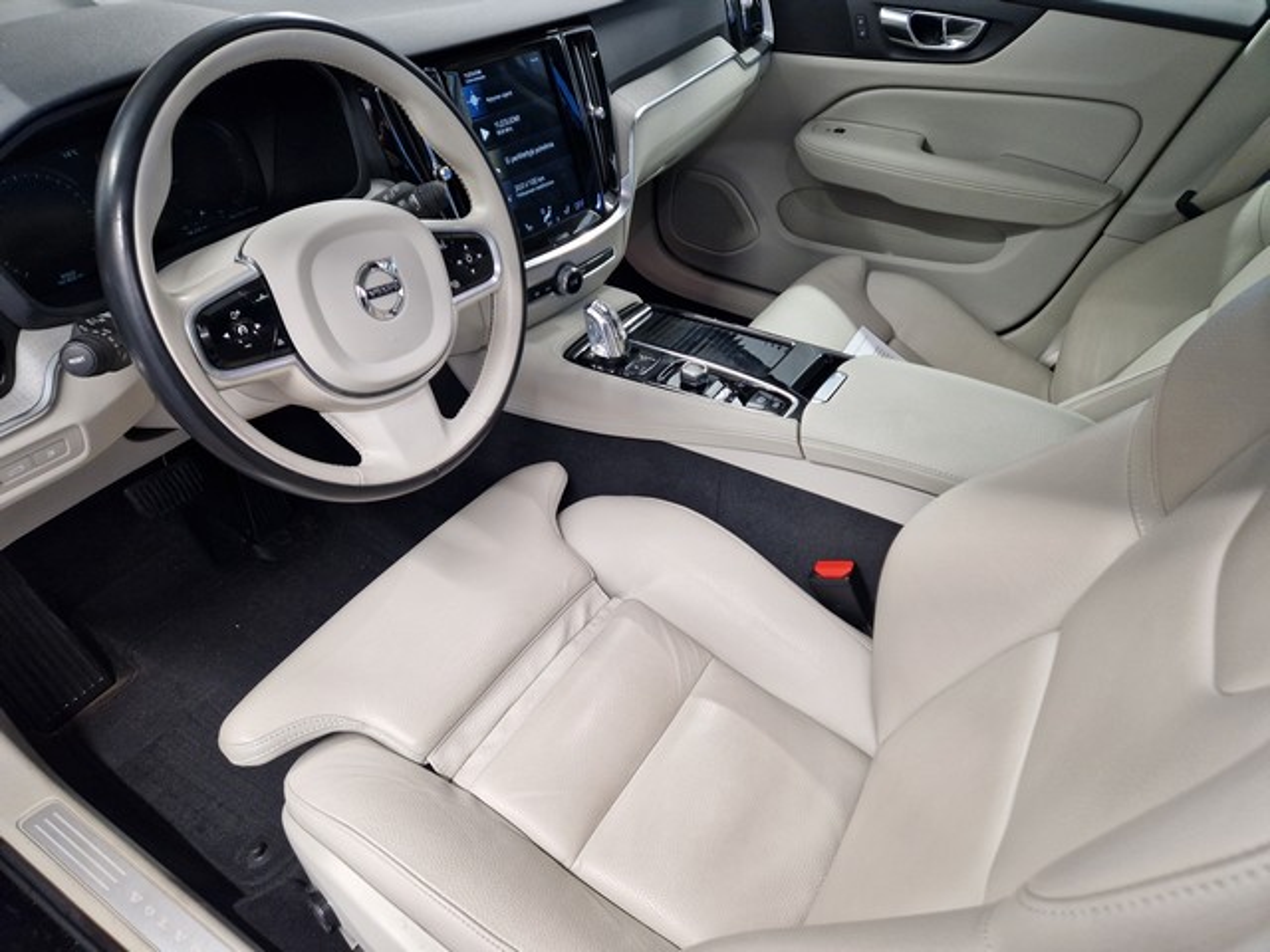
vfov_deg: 58.9
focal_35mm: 23
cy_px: 476
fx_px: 844
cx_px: 635
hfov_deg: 73.9
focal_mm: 5.4
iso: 250
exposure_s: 1/100
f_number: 1.8
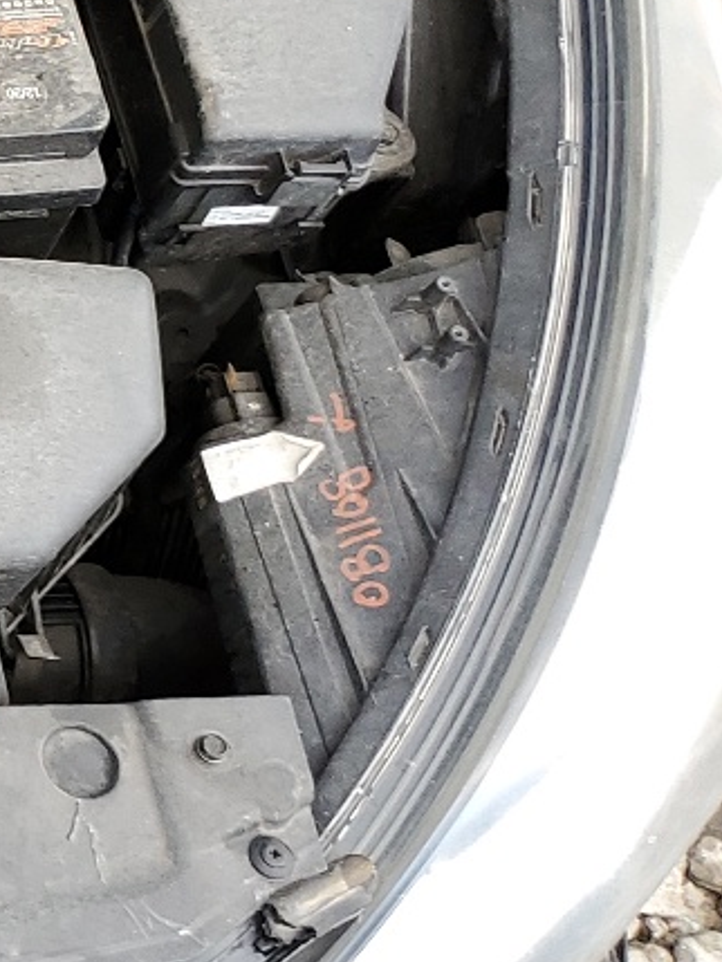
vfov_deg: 20.1
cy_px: 271
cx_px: -1034
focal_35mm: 97
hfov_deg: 12.1
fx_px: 2696
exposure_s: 1/139
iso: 50
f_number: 1.5
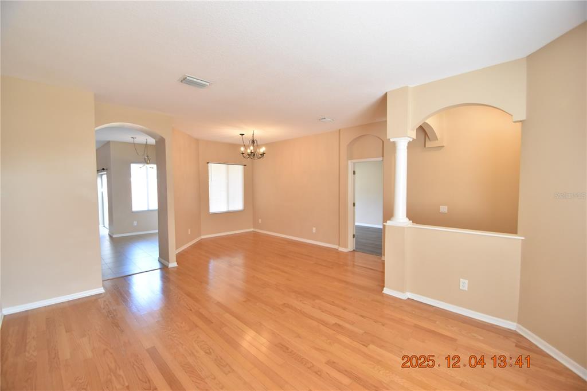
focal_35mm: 15
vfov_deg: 77.3
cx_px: 294
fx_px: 244
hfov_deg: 100.4
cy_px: 196
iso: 800
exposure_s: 1/125
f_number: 3.5
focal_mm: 10
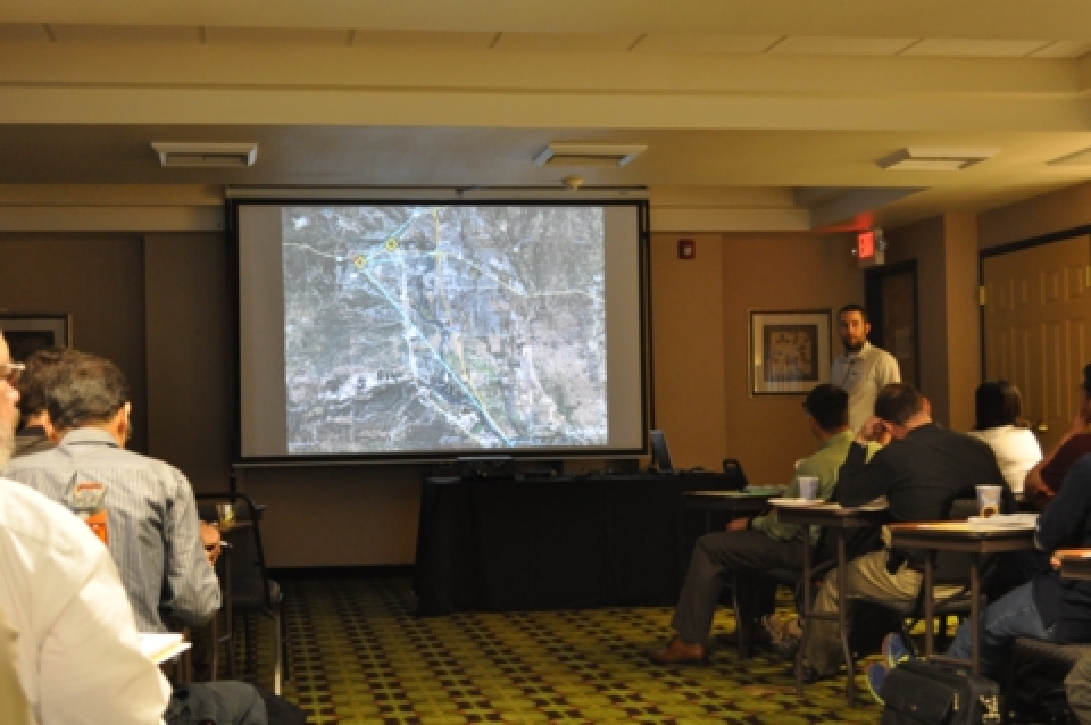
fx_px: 1635
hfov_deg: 36.9
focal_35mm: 54
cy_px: 362
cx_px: 546
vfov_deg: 25.0
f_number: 5
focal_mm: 36
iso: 1600
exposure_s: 1/13
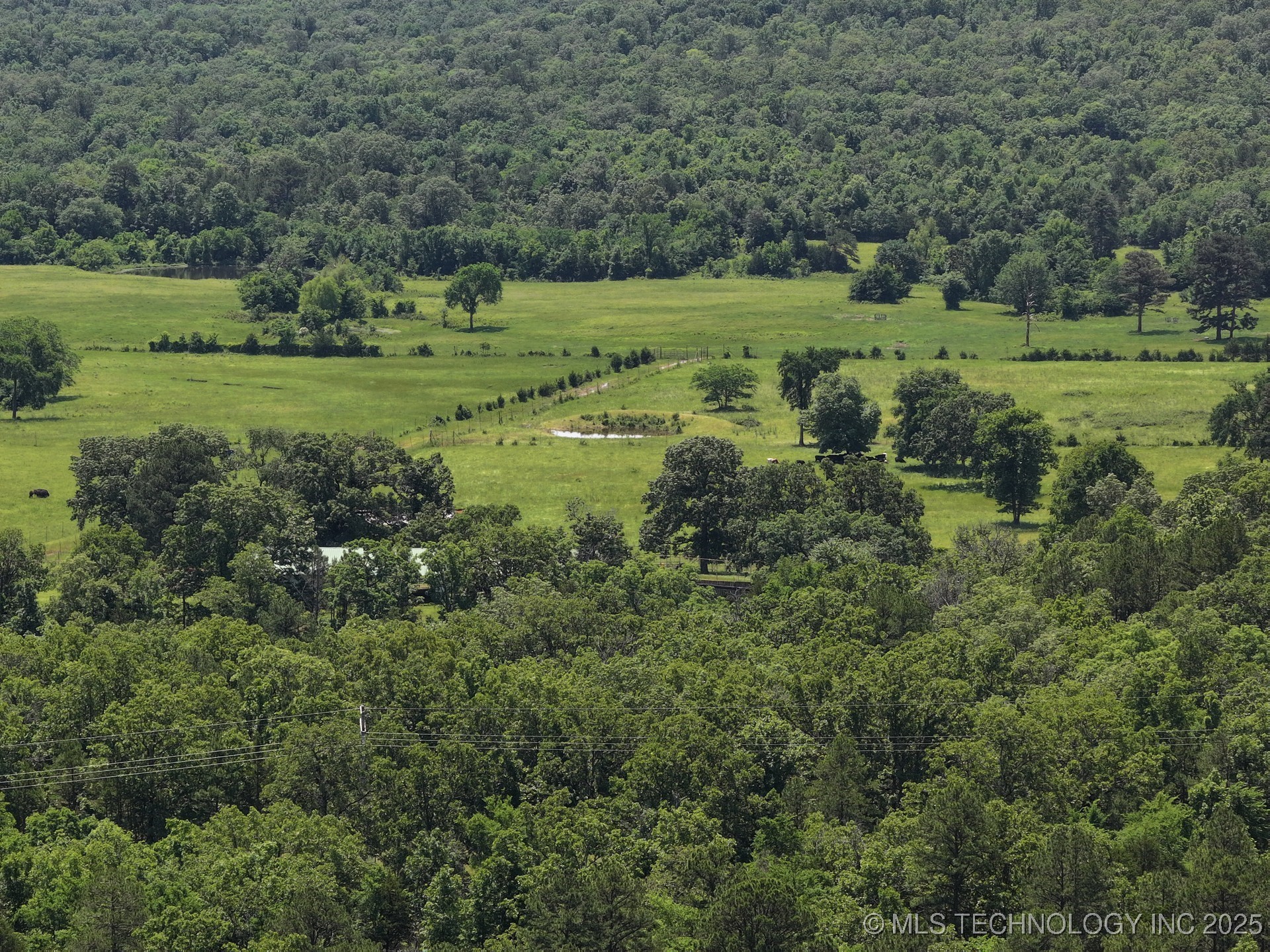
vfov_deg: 8.9
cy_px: 476
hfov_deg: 11.9
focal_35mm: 166
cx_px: 635
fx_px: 6090
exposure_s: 1/500
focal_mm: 30.71
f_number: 3.4
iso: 100
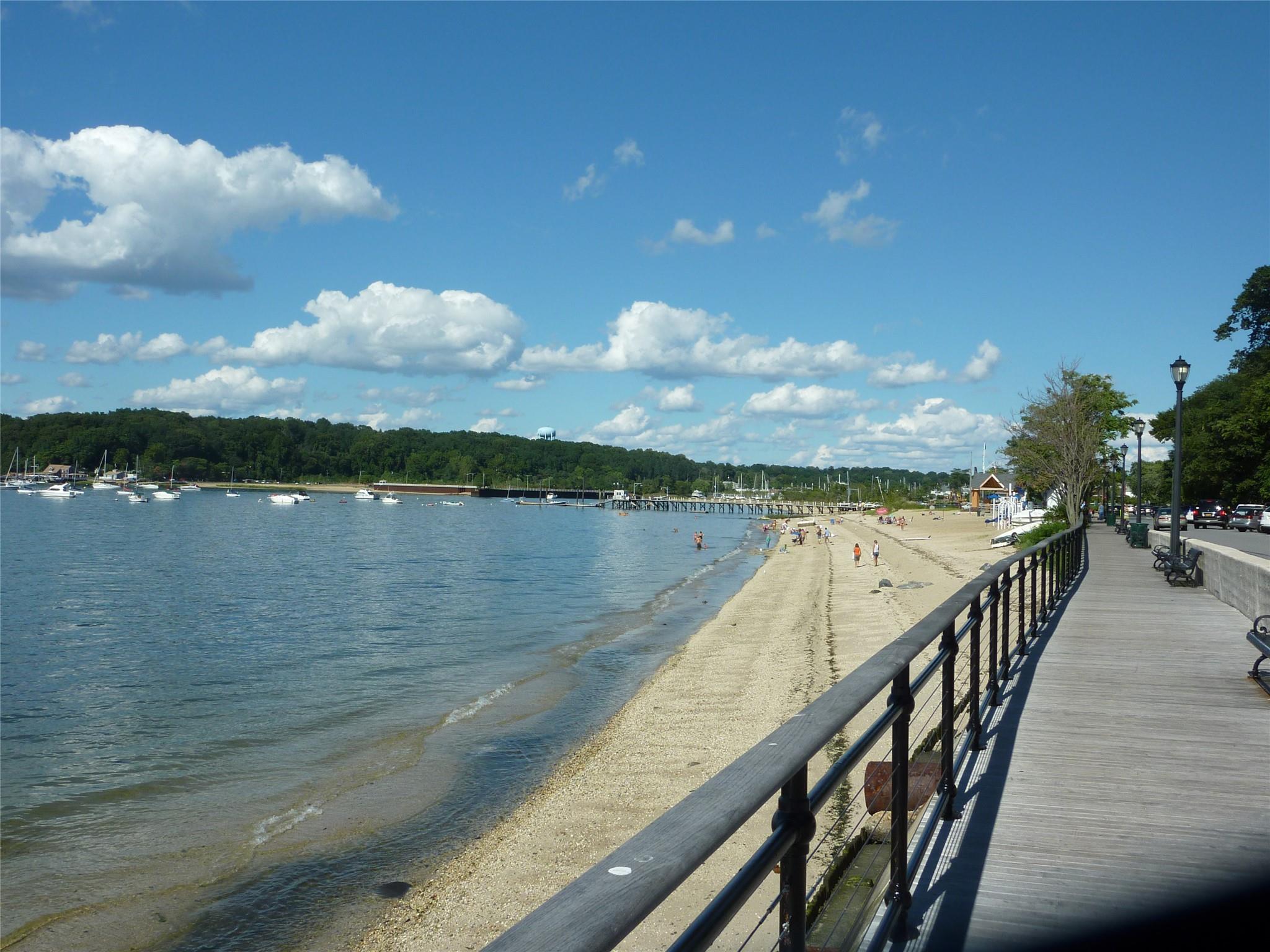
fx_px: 1174
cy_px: 476
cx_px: 635
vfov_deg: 44.2
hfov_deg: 56.8
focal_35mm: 32
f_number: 5.6
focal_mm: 5.3
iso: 80
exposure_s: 1/640
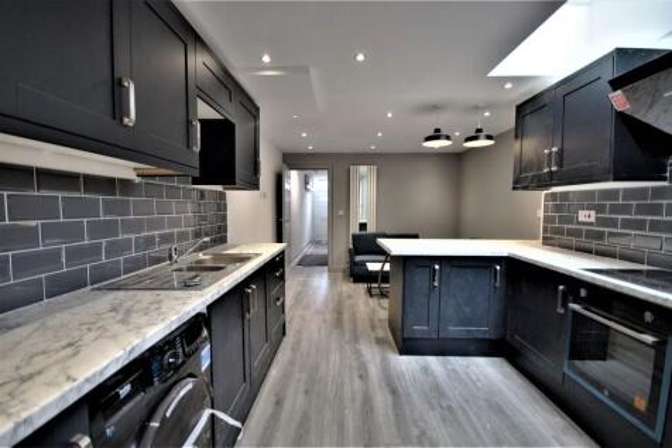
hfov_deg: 100.4
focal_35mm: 15
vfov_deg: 77.3
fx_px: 280
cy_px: 224
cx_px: 336
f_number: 4
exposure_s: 1/60
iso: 320
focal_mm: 10
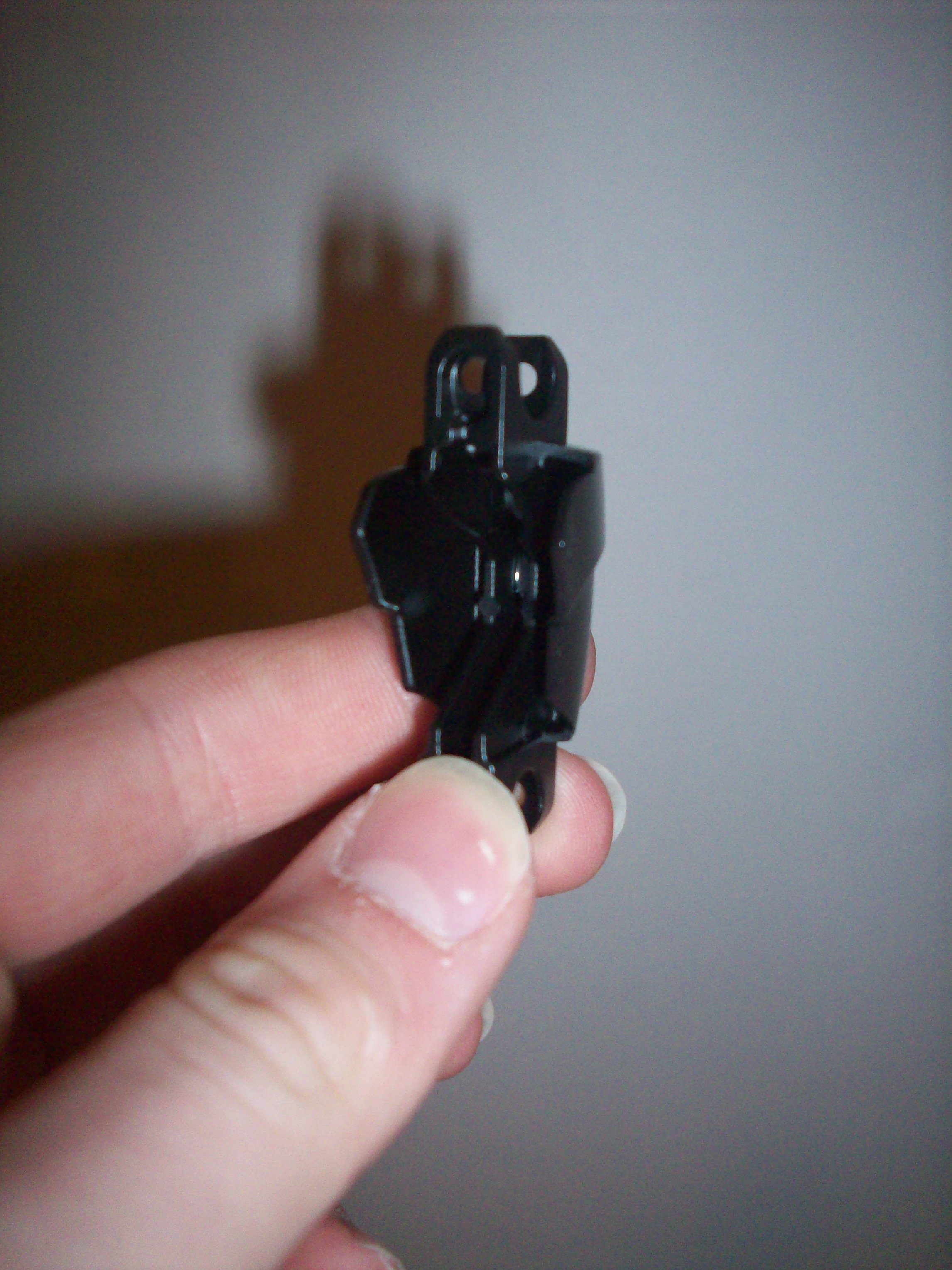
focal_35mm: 37
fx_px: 1357
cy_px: 635
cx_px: 476
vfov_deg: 50.1
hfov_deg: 38.7
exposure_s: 1/64
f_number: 2.8
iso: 160
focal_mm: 6.2
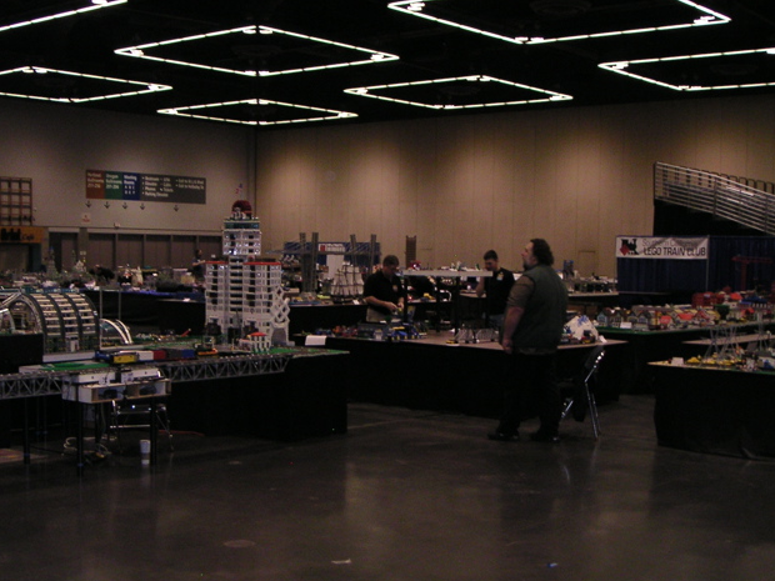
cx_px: 299
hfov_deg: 38.7
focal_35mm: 49
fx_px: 1097
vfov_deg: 29.6
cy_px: 344
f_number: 2.8
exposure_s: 1/45
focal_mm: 6
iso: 160
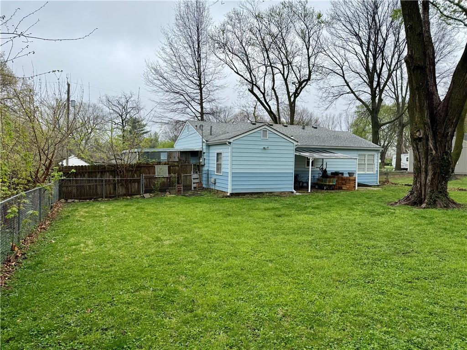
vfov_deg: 56.8
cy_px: 175
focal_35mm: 24
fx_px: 324
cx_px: 234
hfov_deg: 71.6
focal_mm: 6.76
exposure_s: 1/2525
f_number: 1.78
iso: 80
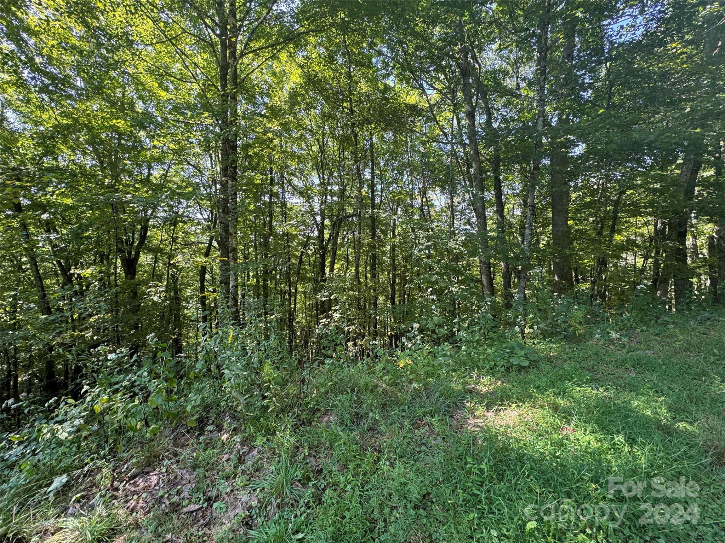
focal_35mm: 14
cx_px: 362
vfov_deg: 85.7
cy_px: 272
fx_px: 293
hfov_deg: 102.1
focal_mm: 2.22
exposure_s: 1/99
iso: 80
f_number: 2.2
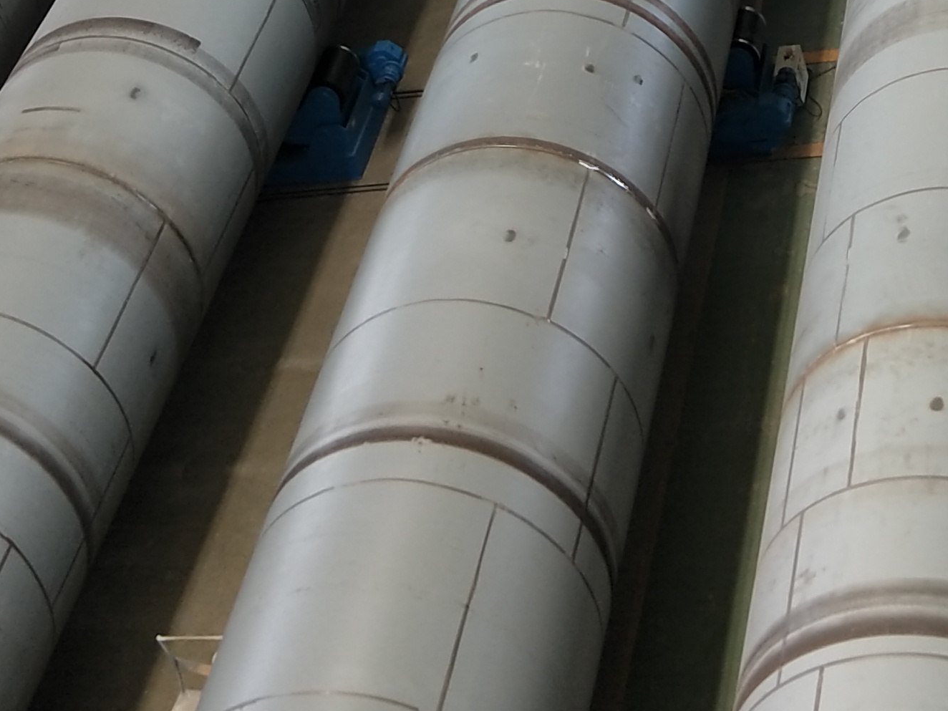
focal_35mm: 87
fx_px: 2383
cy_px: -399
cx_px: 651
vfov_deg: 15.5
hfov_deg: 22.4
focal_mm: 4.27
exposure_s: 1/100
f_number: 1.7
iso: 95
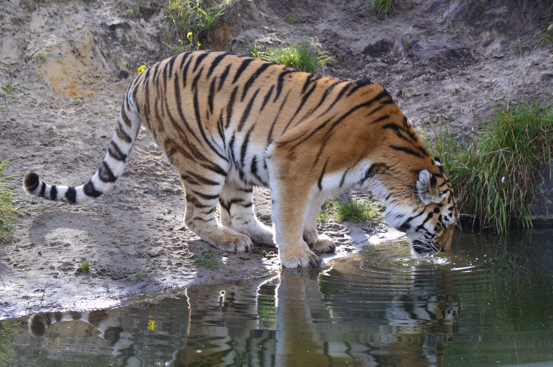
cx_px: 276
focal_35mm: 225
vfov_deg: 6.1
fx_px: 3453
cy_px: 184
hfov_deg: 9.2
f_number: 9
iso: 400
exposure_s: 1/160
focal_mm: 150
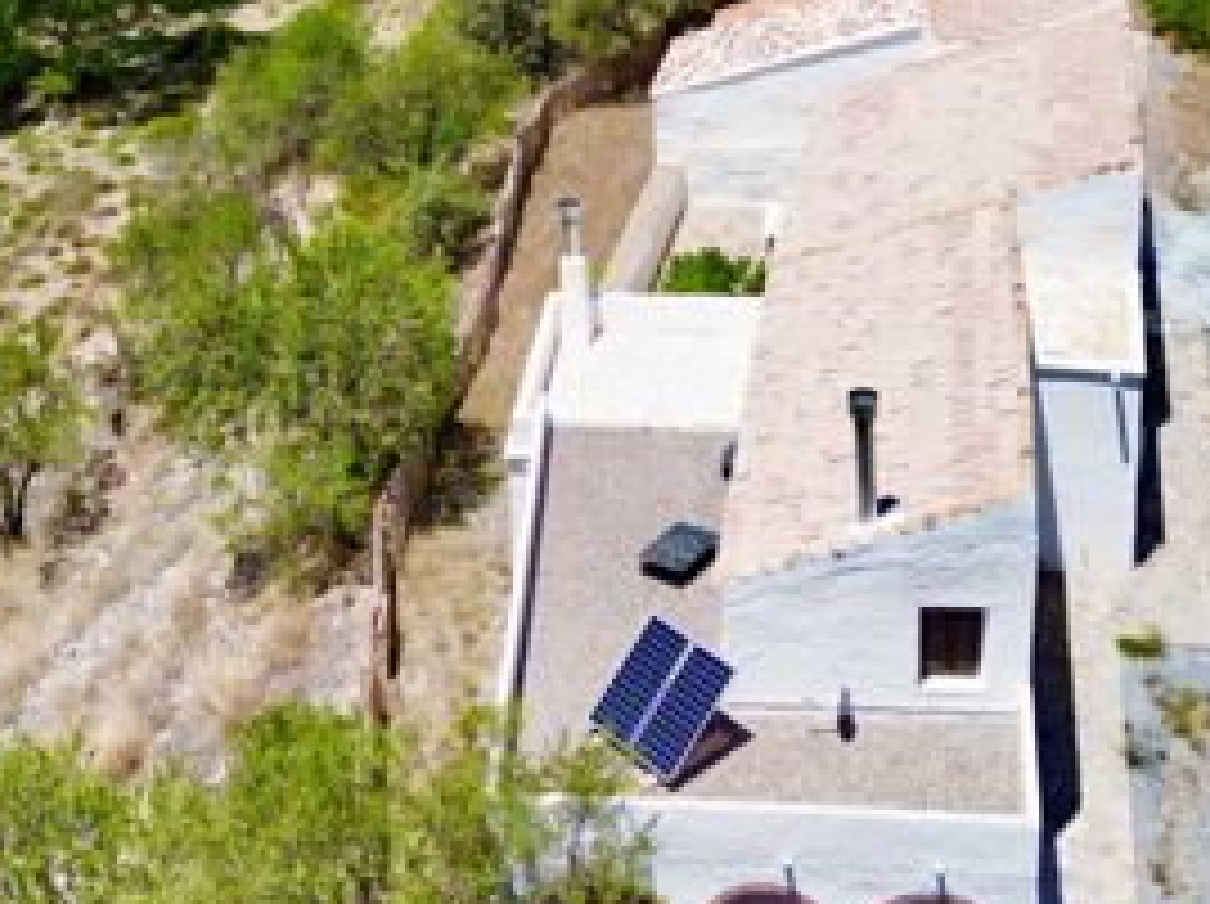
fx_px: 2199
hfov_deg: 30.7
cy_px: -76
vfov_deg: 22.0
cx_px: 731
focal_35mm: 63
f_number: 1.7
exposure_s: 1/90
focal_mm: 6.72
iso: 140
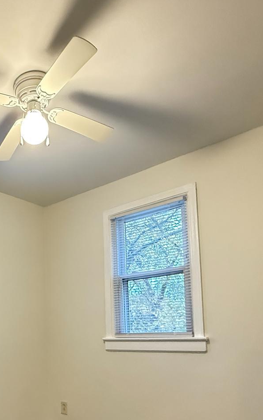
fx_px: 367
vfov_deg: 57.1
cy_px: 307
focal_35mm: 32
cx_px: 17
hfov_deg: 36.5
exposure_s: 1/60
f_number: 2.2
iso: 800
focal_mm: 2.22
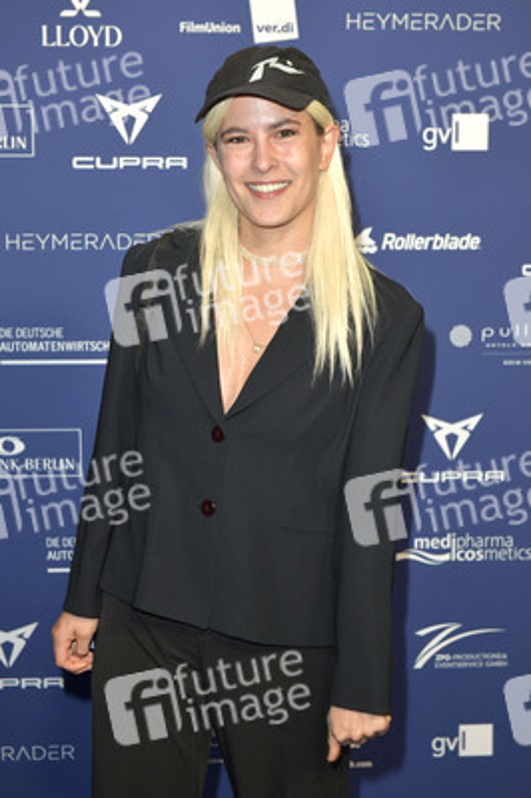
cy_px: 399
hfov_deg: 24.2
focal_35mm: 56
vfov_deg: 35.7
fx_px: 1241
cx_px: 266
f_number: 5.6
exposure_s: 1/200
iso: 1000
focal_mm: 56
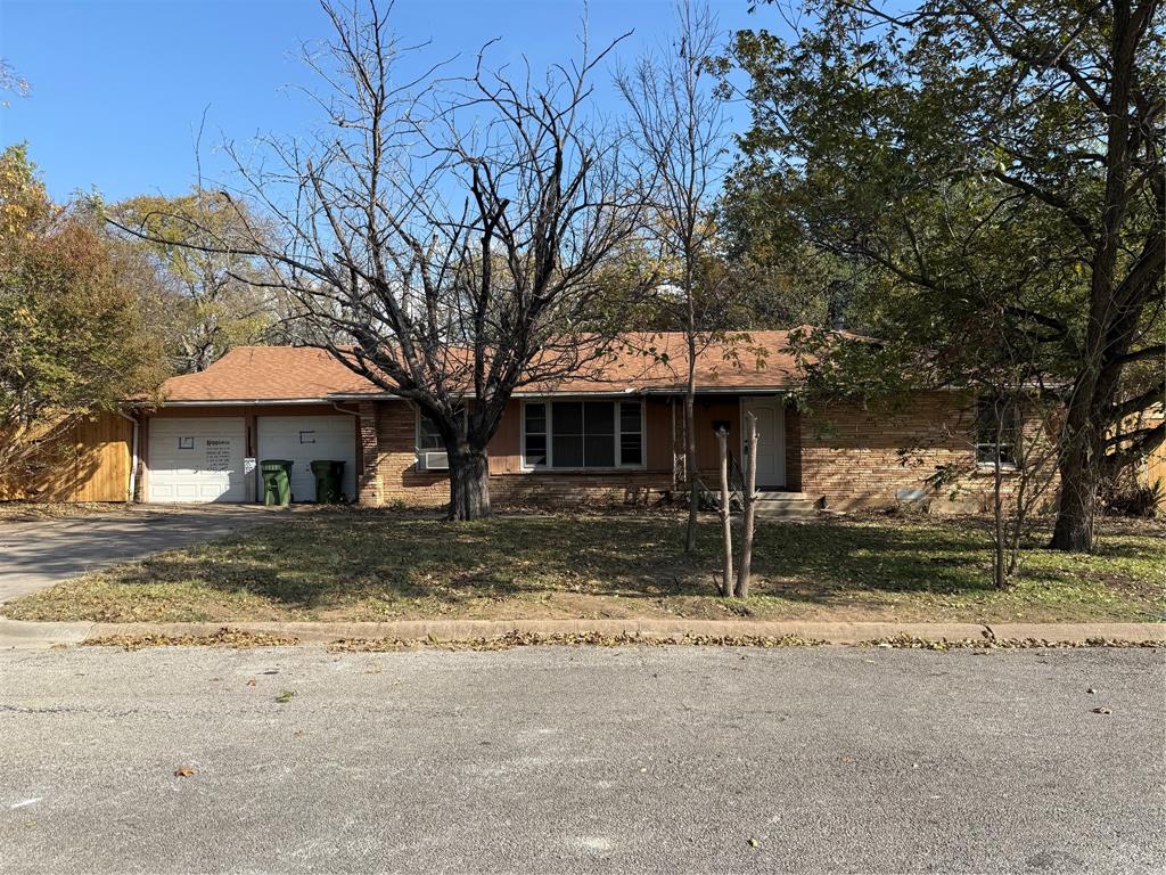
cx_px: 583
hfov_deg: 71.6
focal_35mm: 24
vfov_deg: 56.8
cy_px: 438
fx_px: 808
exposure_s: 1/2611
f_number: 1.78
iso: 80
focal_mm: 6.76
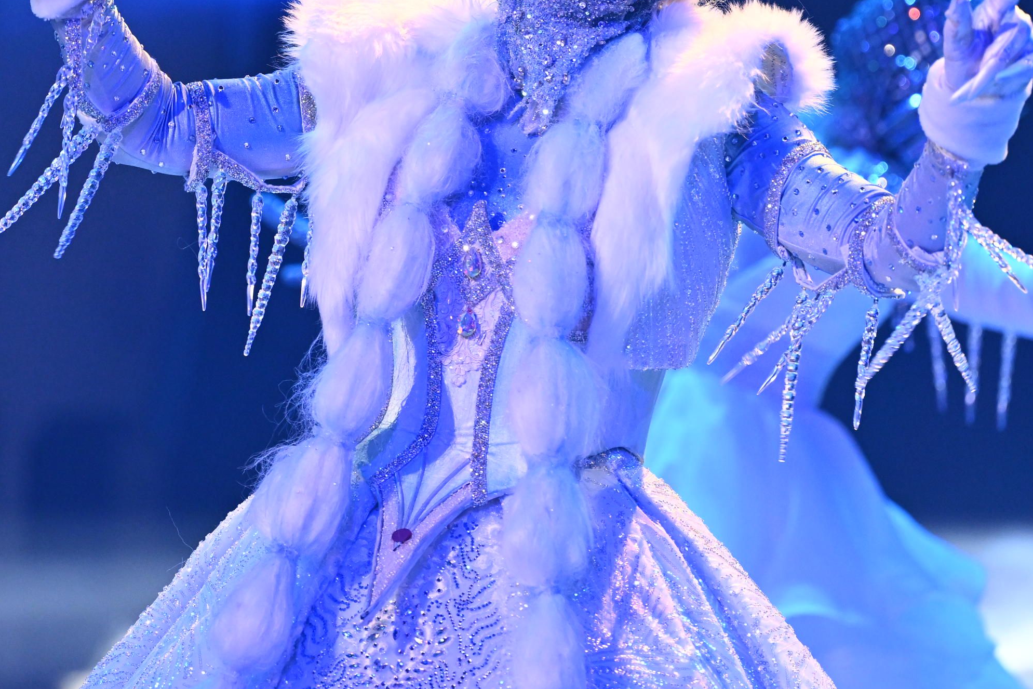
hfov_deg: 5.0
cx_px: 597
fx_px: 11907
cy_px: 84
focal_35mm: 415
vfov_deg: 3.3
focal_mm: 200
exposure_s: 1/320
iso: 2000
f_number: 2.8
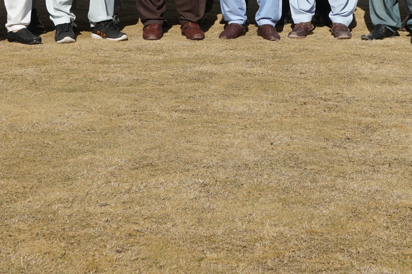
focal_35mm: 123
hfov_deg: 16.5
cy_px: -19
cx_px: 302
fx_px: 1410
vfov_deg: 11.0
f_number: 8
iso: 100
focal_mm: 33
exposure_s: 1/320
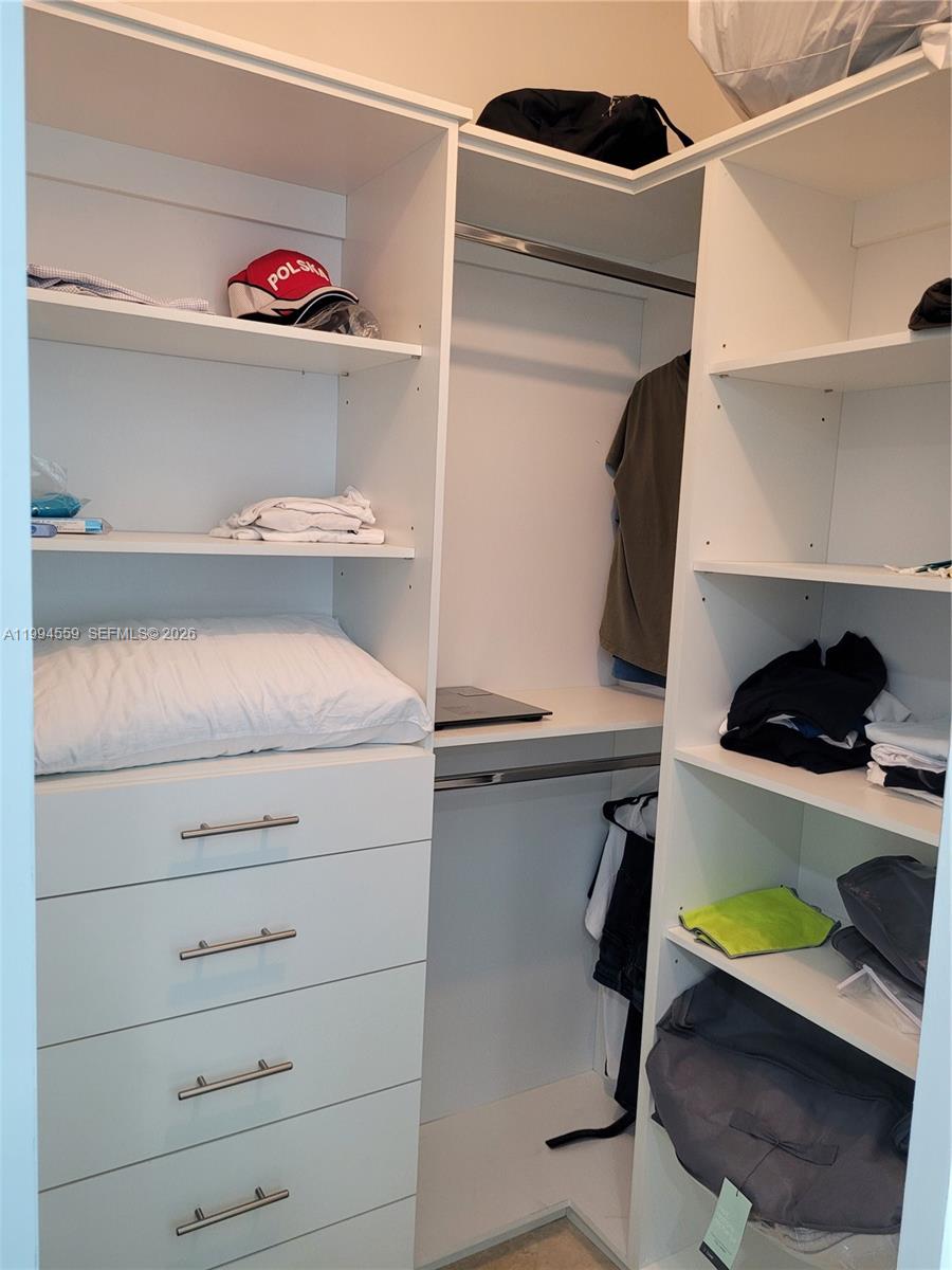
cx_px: 476
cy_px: 635
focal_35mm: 26
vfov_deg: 67.3
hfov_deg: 53.1
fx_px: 953
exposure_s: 1/119
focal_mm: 5.4
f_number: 1.8
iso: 250
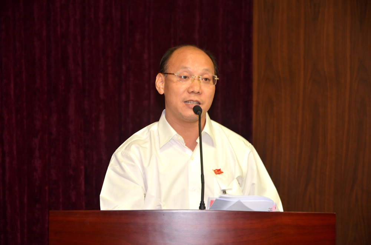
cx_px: 186
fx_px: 1419
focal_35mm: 138
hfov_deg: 14.9
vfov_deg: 9.9
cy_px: 122
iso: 500
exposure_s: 1/60
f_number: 5.6
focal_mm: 92
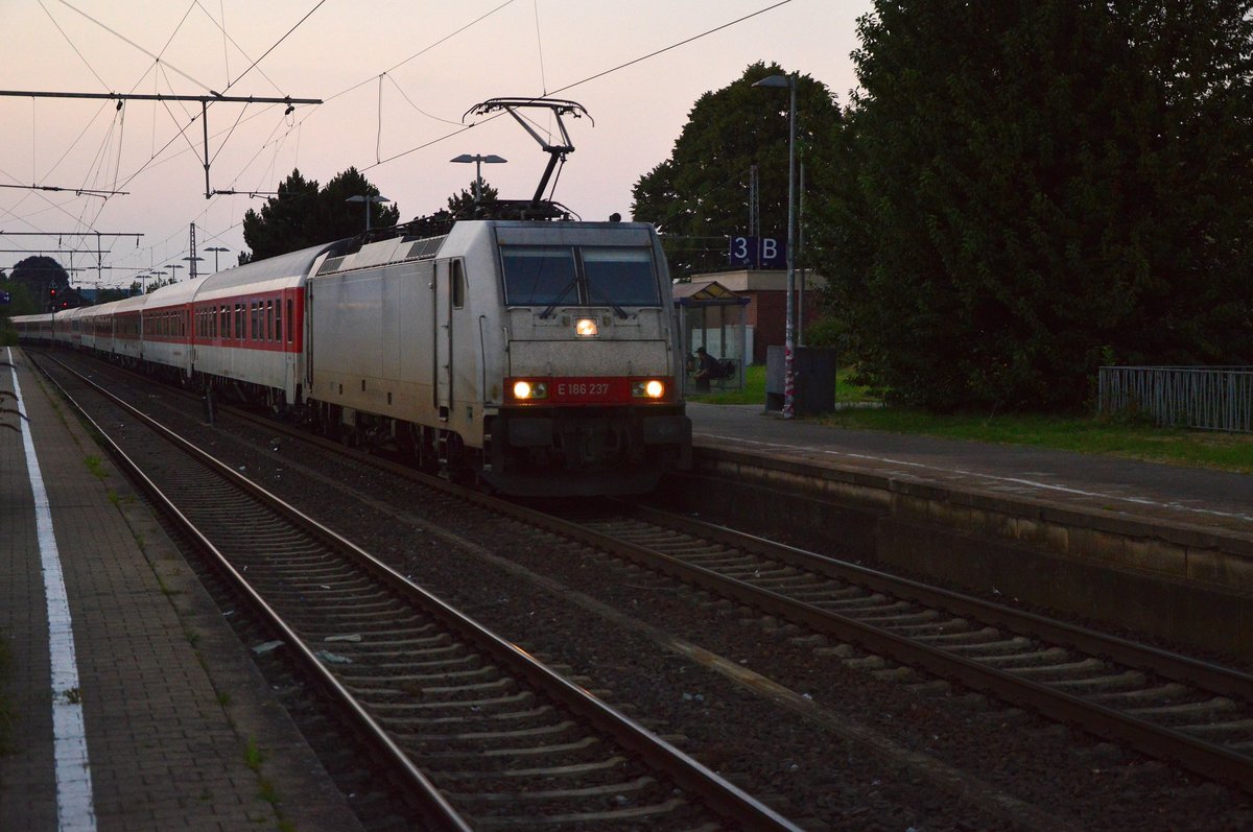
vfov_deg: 22.6
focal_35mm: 60
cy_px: 416
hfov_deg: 33.4
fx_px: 2086
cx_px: 626
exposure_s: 1/400
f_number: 5
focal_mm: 40
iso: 1600
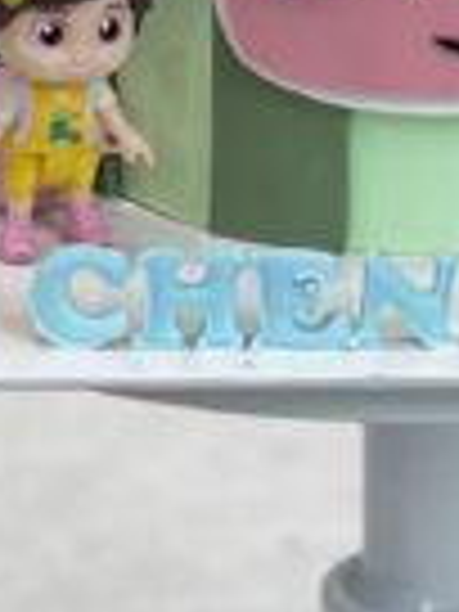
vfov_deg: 7.7
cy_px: -308
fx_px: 4438
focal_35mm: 251
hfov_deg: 5.9
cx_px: 436
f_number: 2.2
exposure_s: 1/100
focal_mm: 7.5
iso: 200
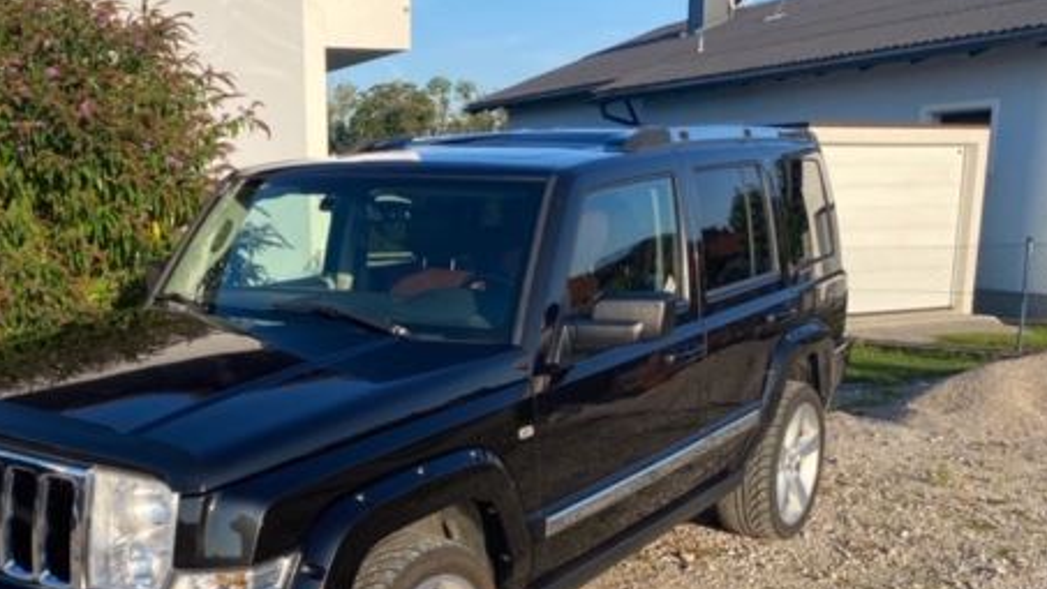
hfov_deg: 50.0
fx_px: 1111
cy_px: 437
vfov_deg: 29.3
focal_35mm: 40
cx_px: 393
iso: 32
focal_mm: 4.25
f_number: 1.8
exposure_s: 1/1447
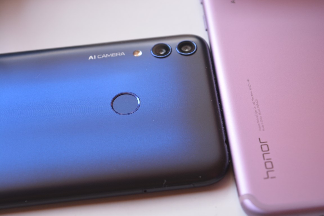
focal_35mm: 82
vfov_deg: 16.6
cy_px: 108
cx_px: 162
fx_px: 742
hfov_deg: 24.6
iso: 800
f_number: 5.6
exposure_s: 1/60
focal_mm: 55
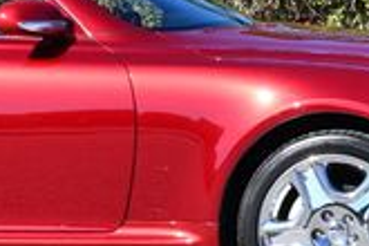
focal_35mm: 349
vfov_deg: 3.9
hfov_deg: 5.9
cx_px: 25
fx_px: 3577
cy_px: -89
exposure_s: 1/250
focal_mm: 45
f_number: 8
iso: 140
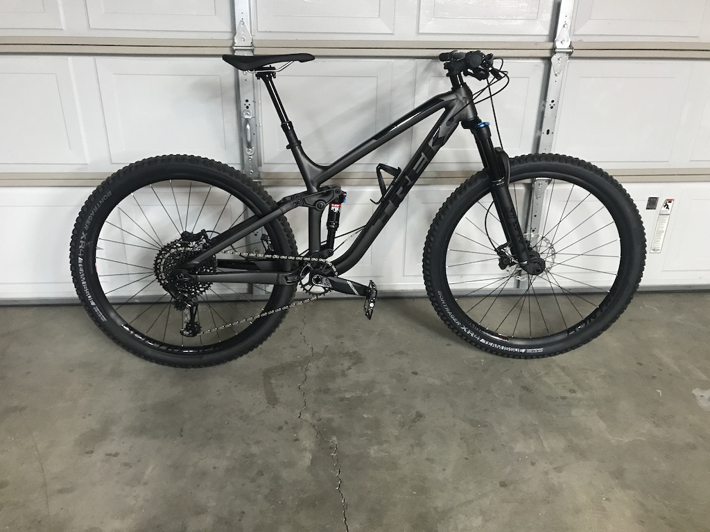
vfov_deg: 49.7
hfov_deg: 63.4
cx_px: 355
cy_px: 266
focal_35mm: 28
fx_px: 574
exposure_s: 1/15
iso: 80
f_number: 1.8
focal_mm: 3.99
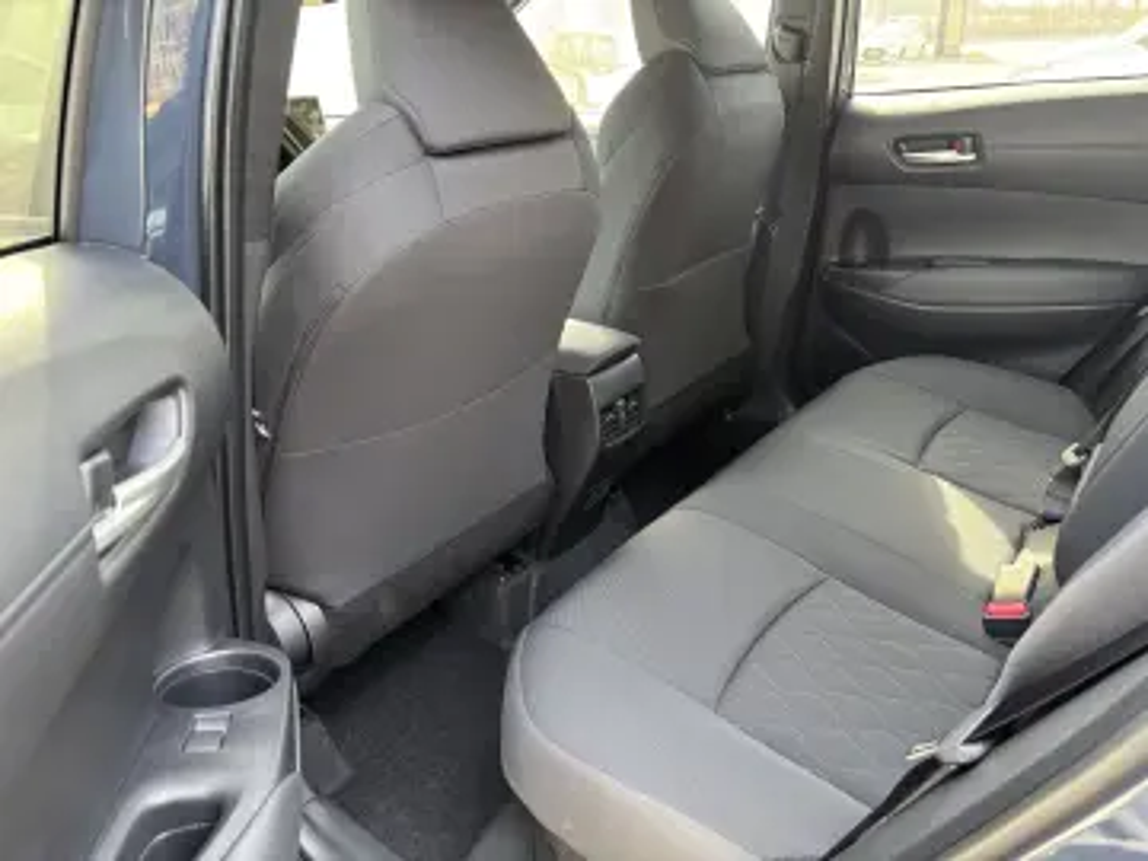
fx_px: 862
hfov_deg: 67.3
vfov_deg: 53.1
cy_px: 430
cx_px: 574
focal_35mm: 26
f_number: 1.6
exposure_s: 1/60
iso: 160
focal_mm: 5.96
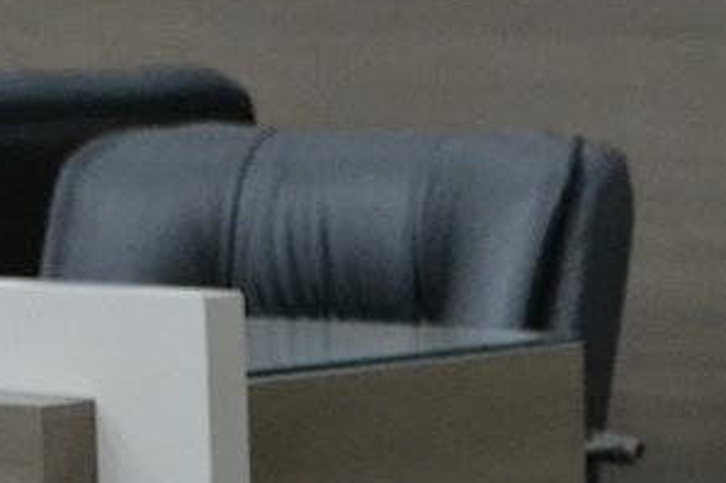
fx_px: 4736
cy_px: 670
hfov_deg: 8.5
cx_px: 1136
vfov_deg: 5.8
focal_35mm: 235
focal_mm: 36
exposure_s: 1/125
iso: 3200
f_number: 5
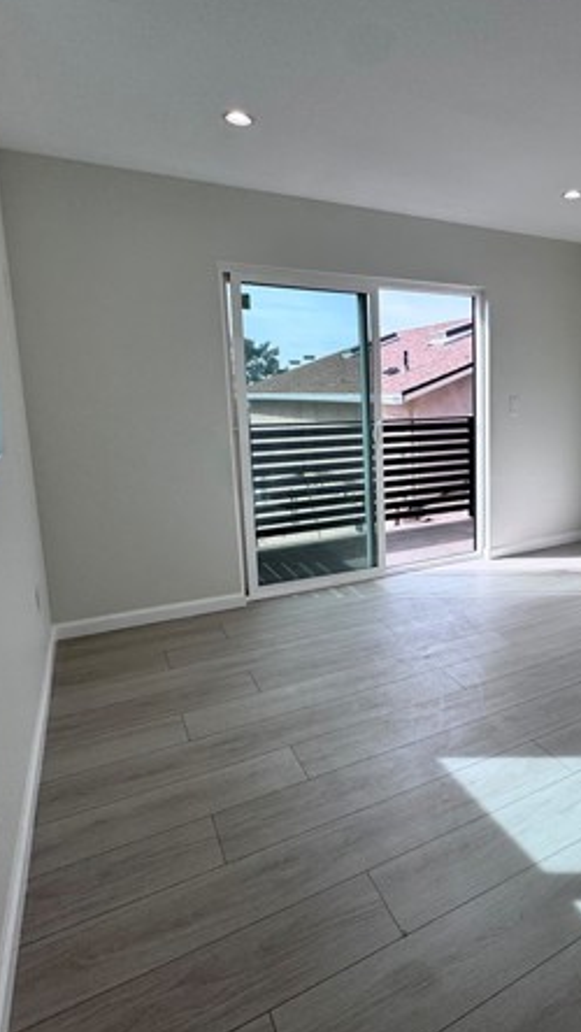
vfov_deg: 81.1
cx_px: 486
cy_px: 486
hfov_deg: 47.9
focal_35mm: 22
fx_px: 602
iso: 40
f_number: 2.2
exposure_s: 1/552
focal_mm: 2.22
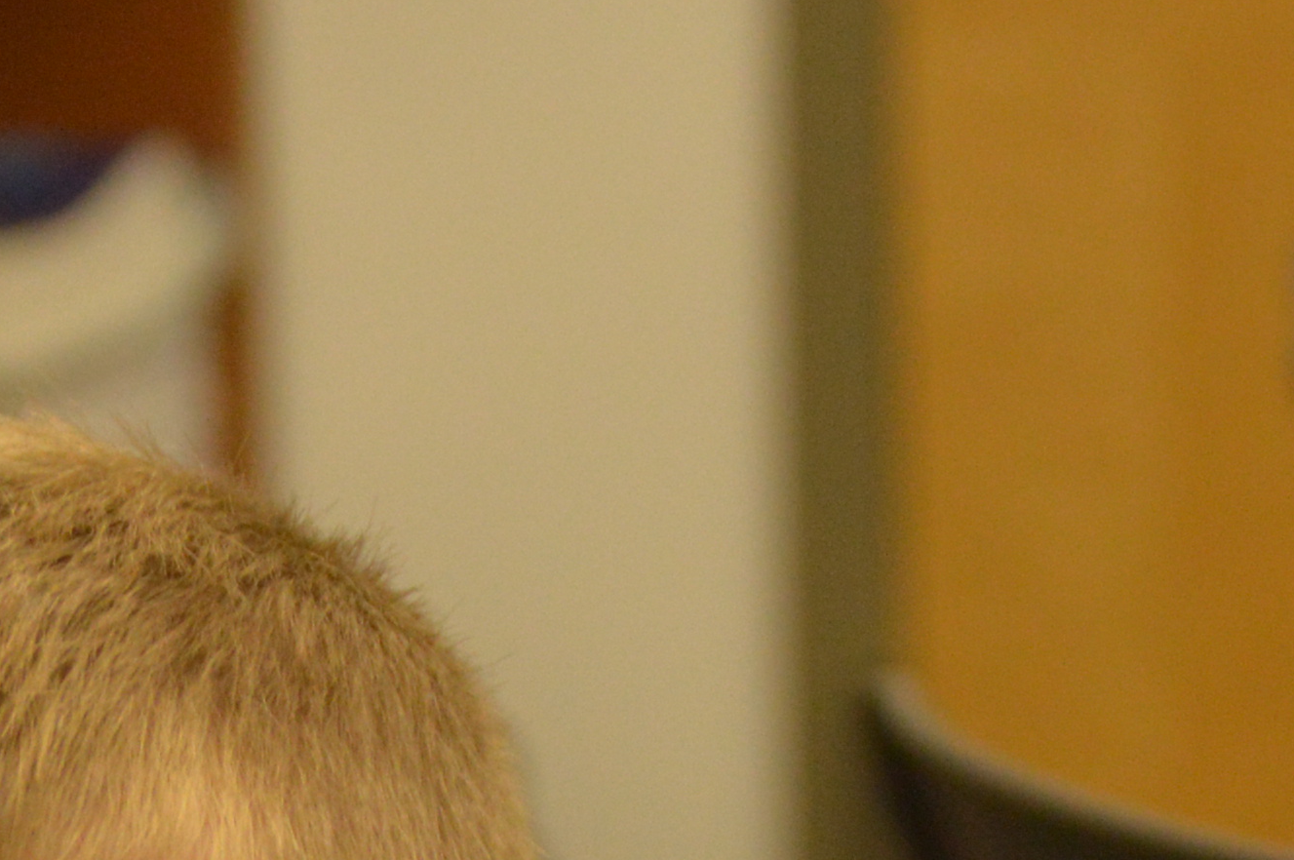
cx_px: -284
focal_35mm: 408
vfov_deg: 3.3
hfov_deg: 5.0
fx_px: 14651
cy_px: 1656
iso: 900
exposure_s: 1/125
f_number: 4
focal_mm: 60
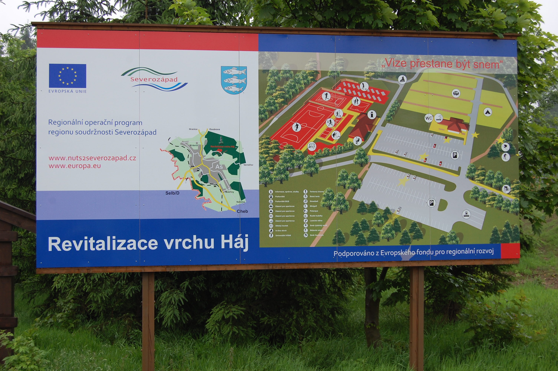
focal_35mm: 51
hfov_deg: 38.9
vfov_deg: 26.4
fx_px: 790
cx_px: 279
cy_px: 186
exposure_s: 1/200
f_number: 7.1
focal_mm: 34
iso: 200
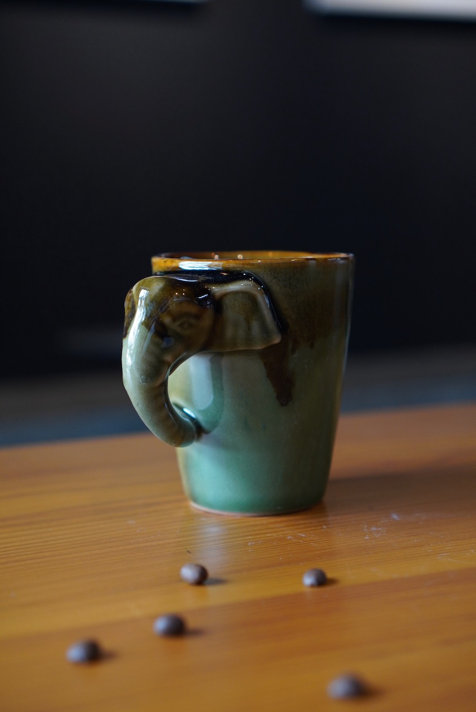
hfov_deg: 25.8
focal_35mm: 52
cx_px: 238
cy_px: 356
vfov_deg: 37.8
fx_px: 1040
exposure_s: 1/125
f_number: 2.5
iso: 640
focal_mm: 35
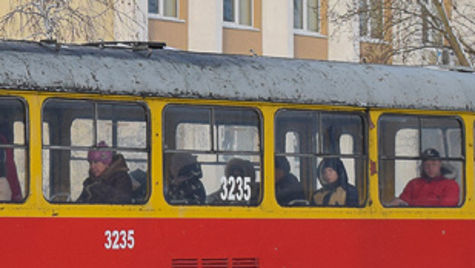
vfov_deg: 5.5
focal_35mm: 220
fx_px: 2772
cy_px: 51
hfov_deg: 9.7
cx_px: -88
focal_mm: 36
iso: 400
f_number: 5
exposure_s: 1/800
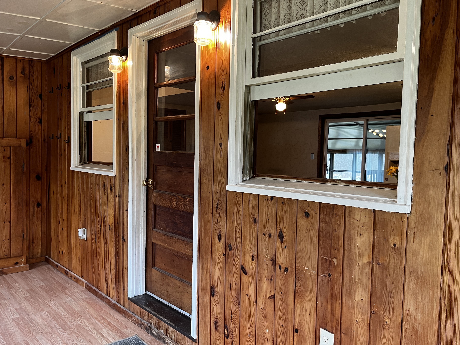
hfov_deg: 61.7
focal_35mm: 29
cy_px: 178
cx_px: 235
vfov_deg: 48.2
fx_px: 385
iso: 125
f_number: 1.6
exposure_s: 1/60
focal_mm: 5.1
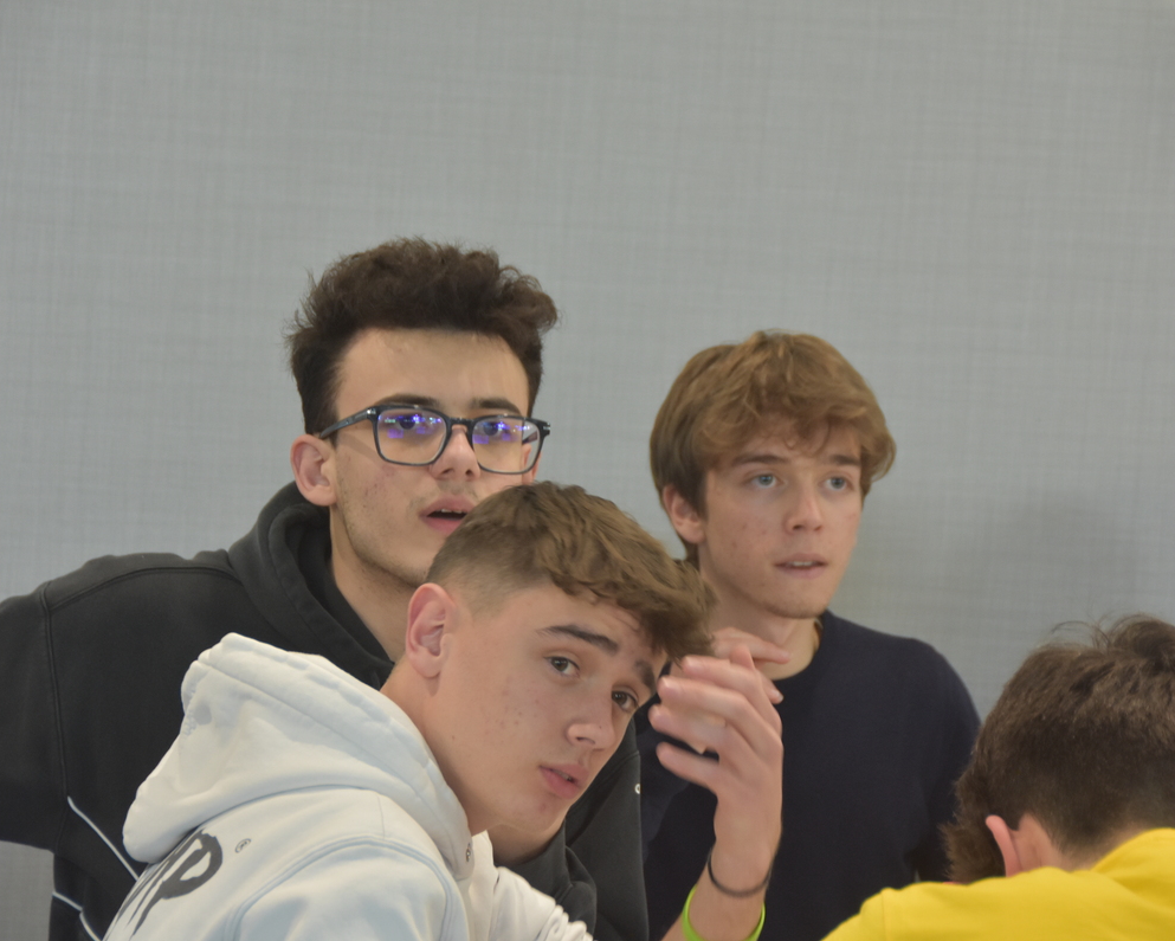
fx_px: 6212
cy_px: 469
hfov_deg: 10.8
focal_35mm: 179
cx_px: 569
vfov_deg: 8.7
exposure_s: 1/60
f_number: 5.3
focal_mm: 105
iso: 900
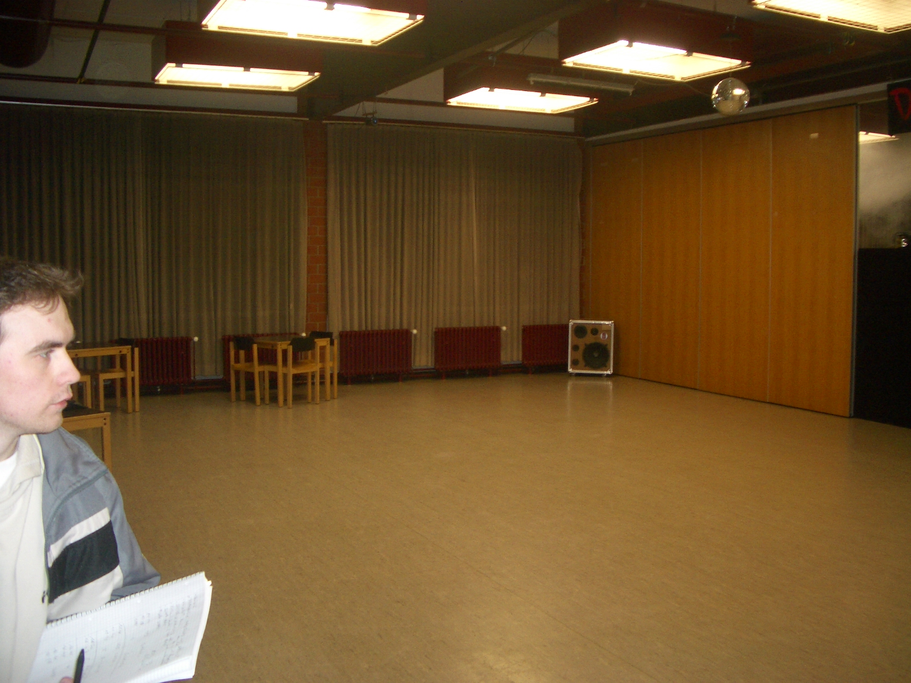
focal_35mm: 35
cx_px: 456
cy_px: 342
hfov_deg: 52.6
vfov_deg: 40.7
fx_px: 921
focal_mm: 5.8
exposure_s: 1/60
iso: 100
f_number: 2.6
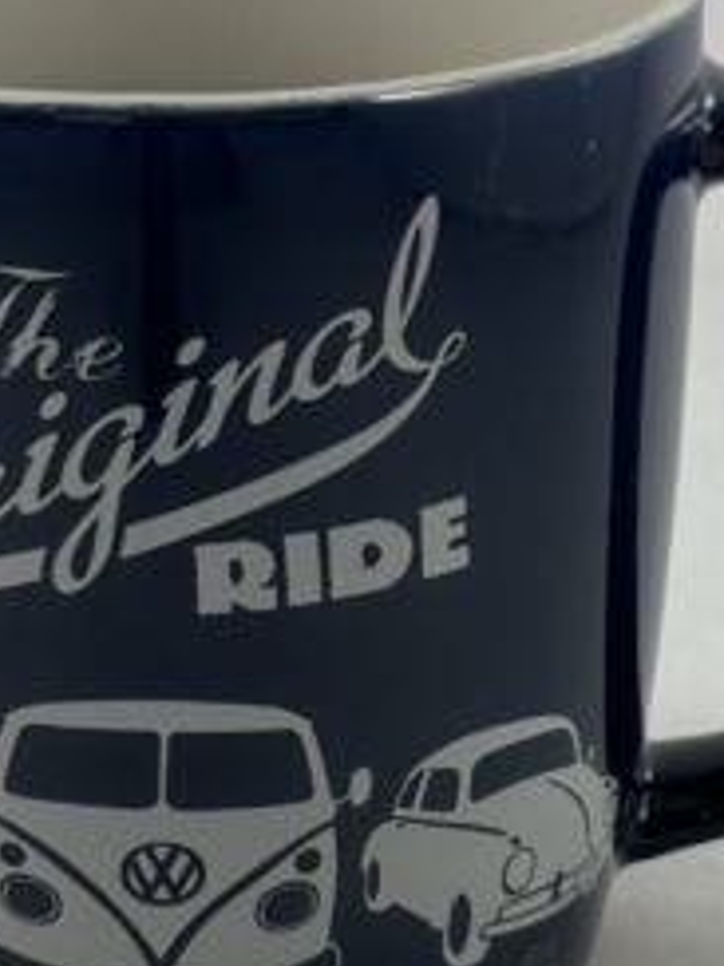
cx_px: 324
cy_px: 600
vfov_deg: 15.0
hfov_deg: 11.3
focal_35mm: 131
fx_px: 3653
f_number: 1.78
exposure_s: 1/100
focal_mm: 6.86
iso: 64
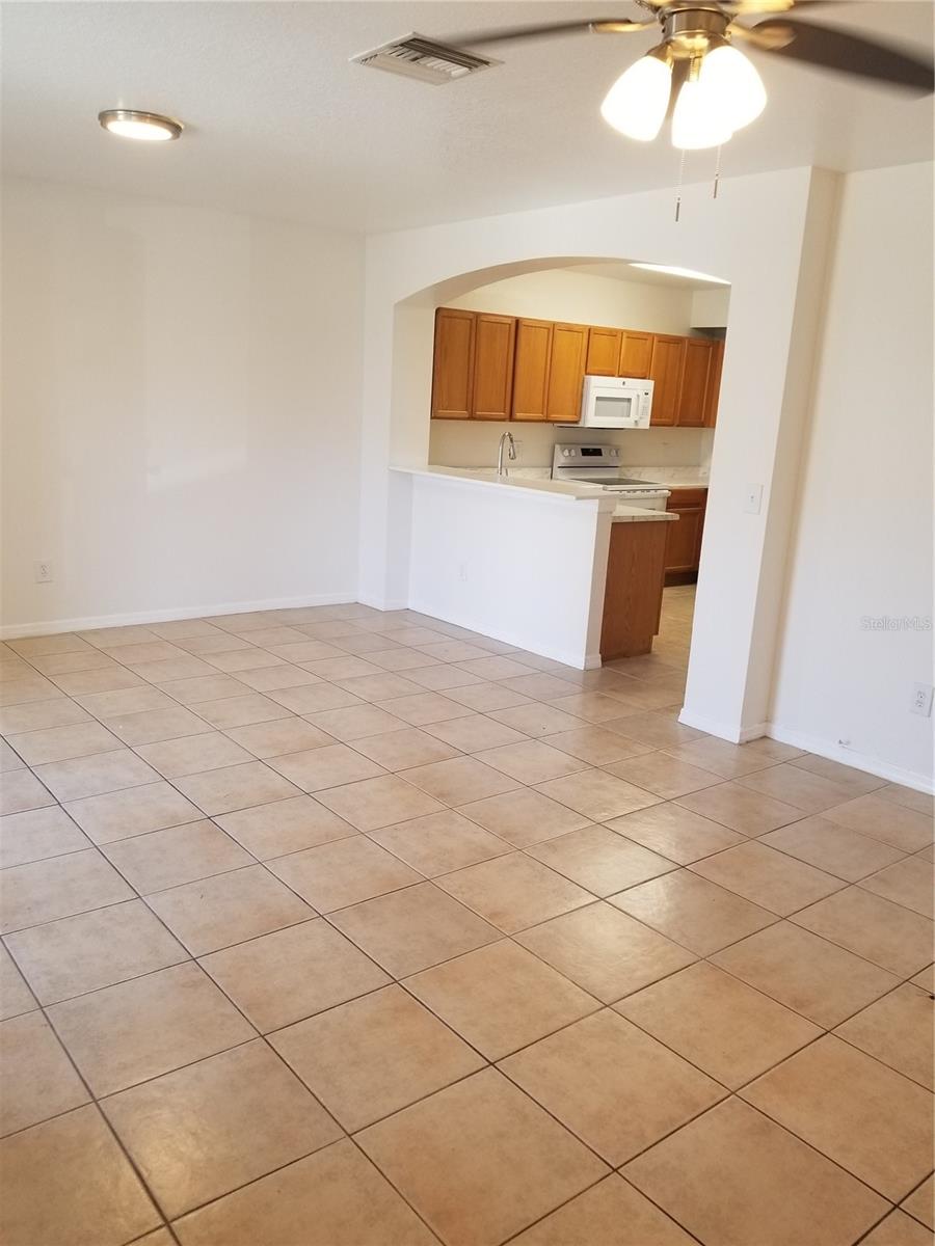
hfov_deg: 53.1
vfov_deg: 67.3
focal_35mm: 26
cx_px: 468
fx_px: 936
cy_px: 623
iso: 80
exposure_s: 1/60
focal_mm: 4.3
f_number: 1.7
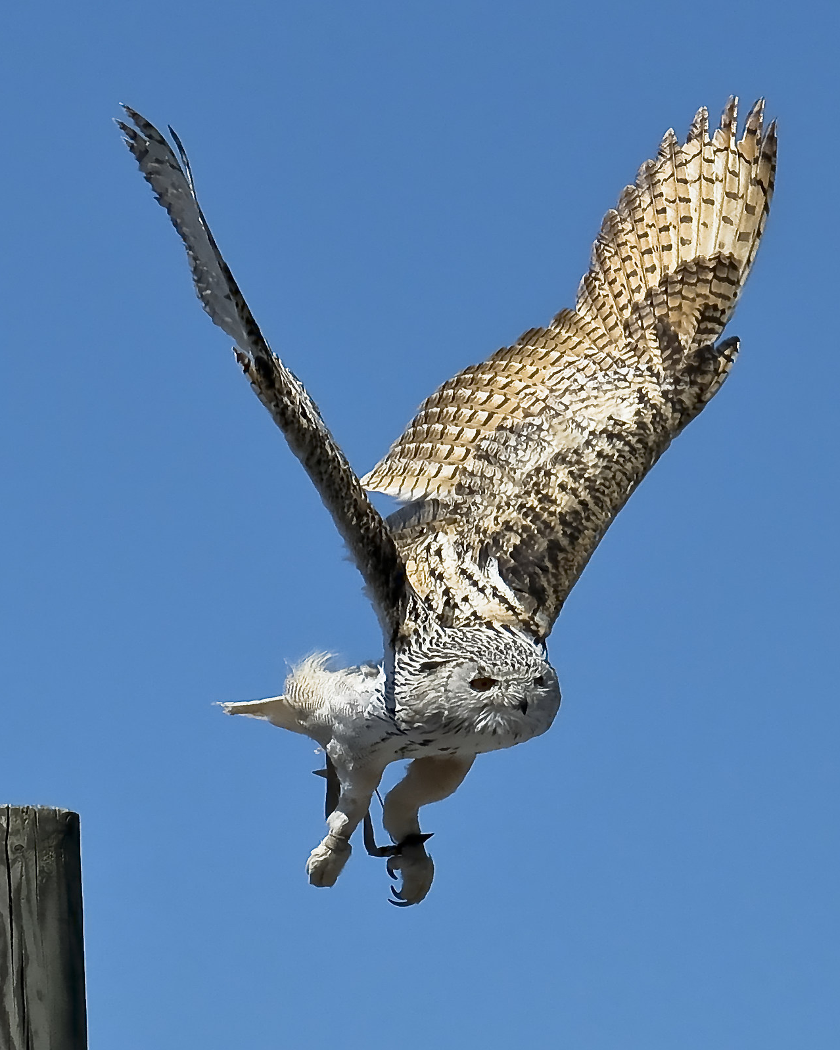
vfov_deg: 6.2
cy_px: 525
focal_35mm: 313
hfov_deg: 4.9
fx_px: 9729
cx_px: 455
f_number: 5.6
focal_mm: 147.9
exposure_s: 1/6400
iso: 1000
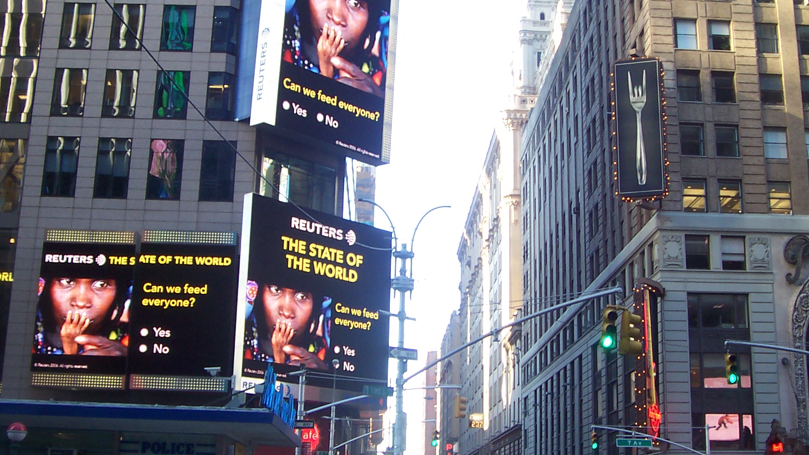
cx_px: 457
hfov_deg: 40.5
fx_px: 1094
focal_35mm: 51
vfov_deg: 23.5
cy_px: 204
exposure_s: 1/90
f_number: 2.8
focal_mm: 5.6
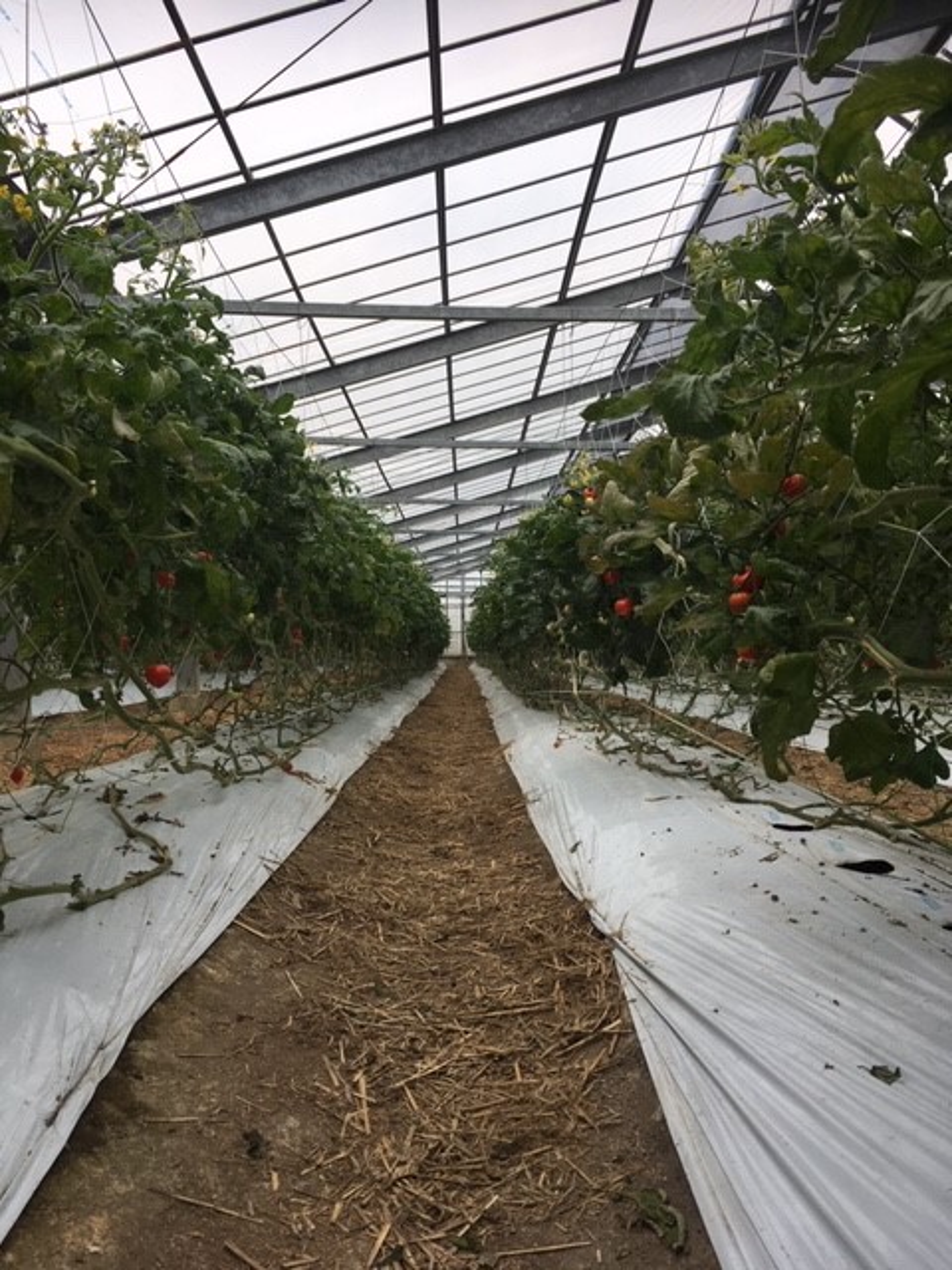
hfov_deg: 48.2
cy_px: 635
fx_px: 1063
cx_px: 476
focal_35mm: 29
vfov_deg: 61.7
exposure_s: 1/265
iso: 25
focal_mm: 4.15
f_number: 2.2
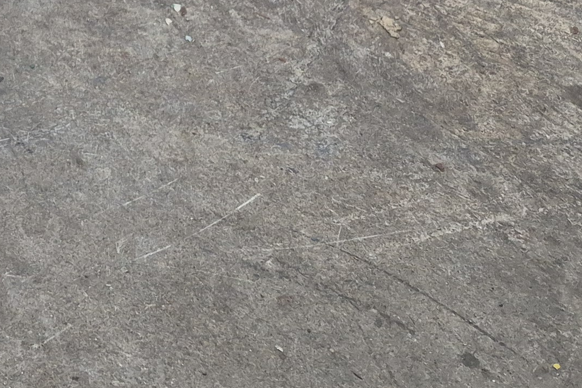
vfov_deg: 13.8
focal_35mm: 89
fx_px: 1439
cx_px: -475
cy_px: -293
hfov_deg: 18.0
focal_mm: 5.4
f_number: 1.8
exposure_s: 1/120
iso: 800
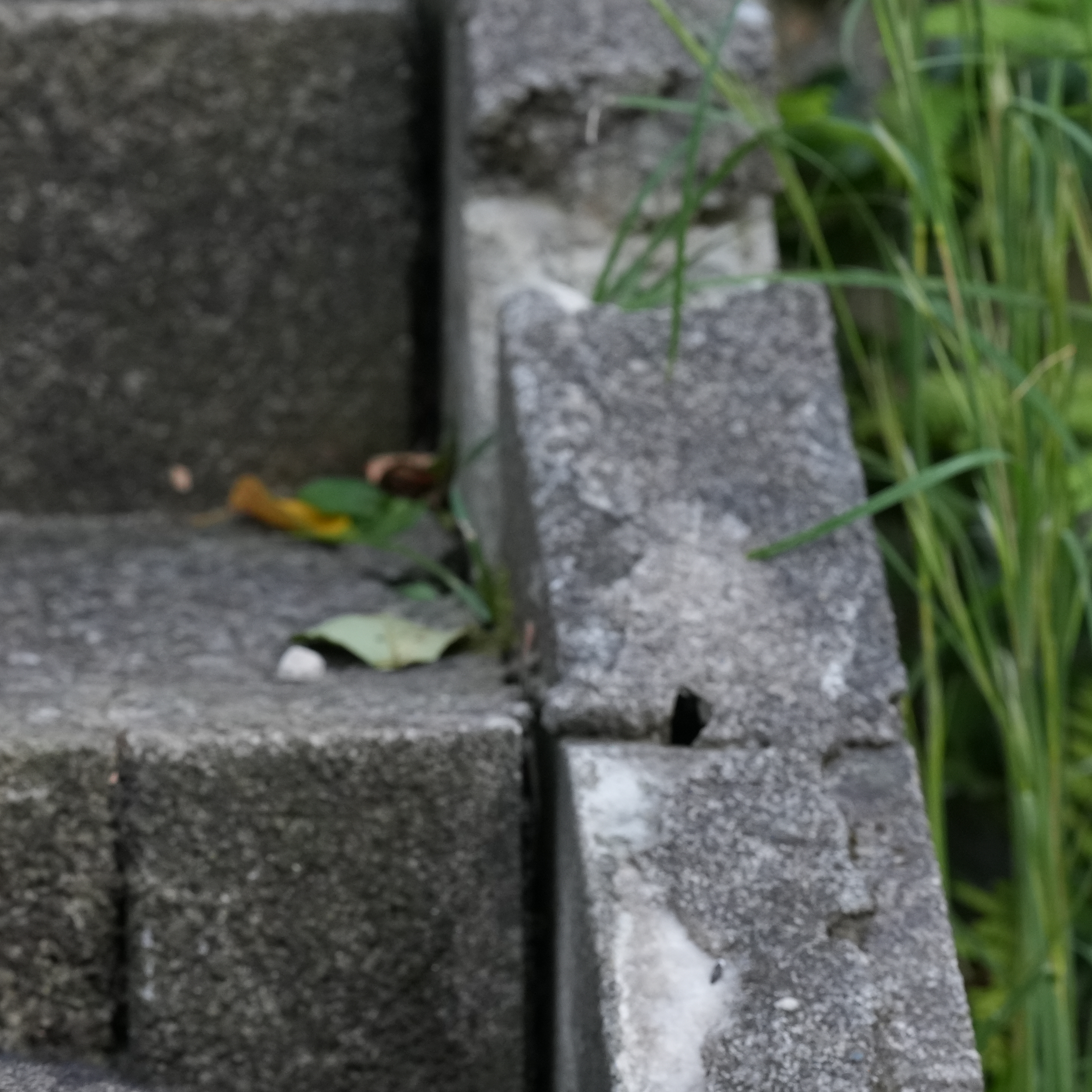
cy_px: 1181
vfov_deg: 7.3
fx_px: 8459
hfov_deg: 7.4
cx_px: 353
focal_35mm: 237
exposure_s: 1/100
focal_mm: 85
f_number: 5.6
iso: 800
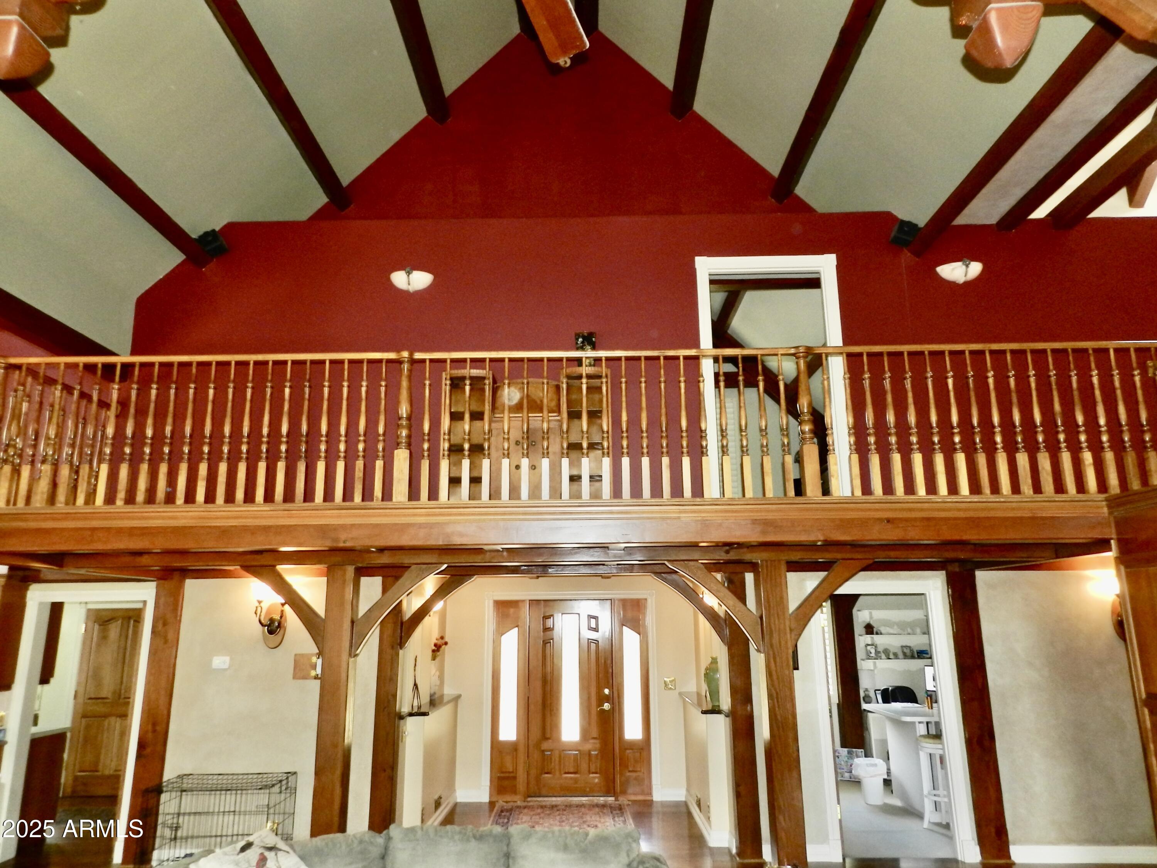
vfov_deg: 58.9
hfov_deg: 73.9
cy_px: 434
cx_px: 578
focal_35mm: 23
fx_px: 769
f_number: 3.4
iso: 320
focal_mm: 4
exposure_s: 1/30
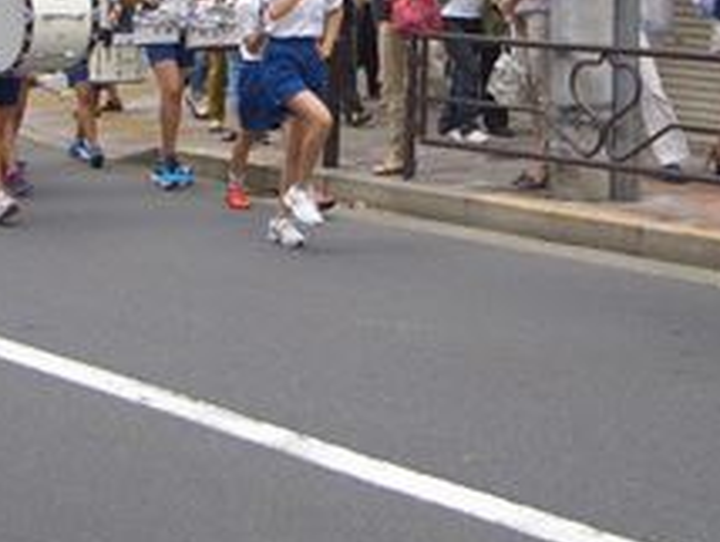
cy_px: -3
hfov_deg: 19.0
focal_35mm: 103
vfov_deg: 14.2
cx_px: 414
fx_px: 2145
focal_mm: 8.2
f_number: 3.1
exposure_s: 1/160
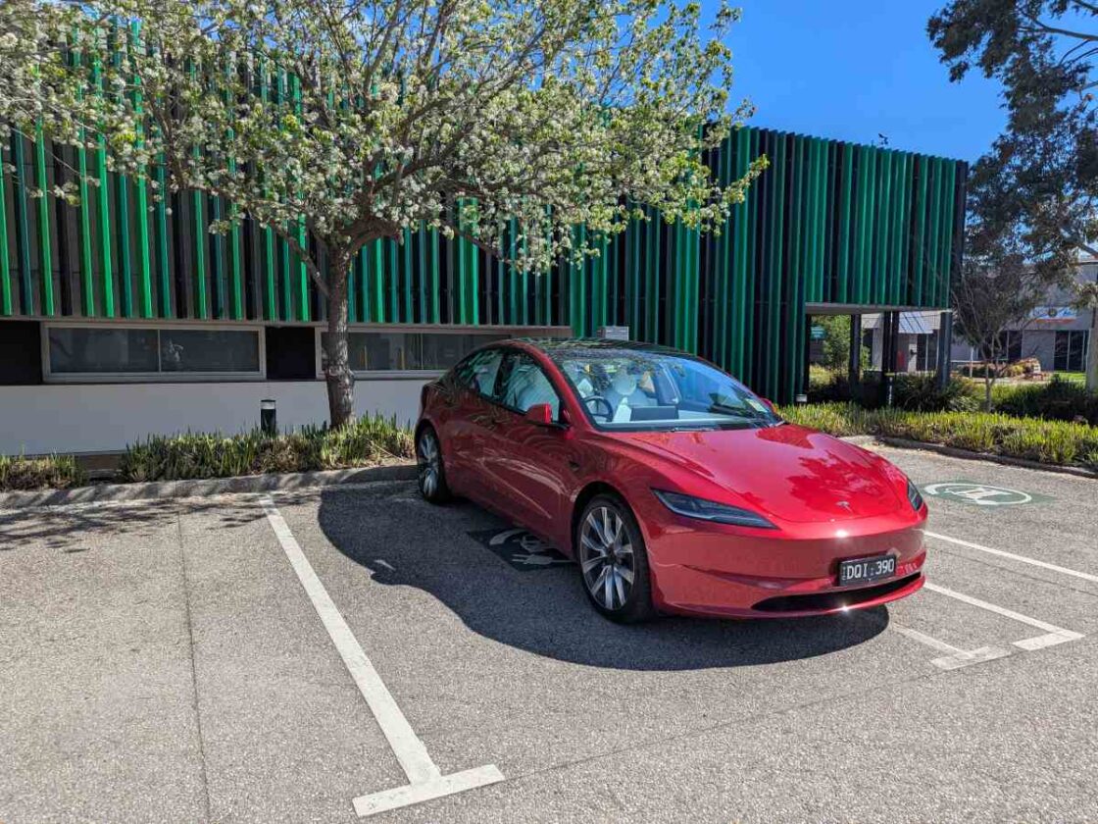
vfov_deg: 56.8
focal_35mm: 24
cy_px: 412
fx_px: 761
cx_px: 549
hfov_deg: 71.6
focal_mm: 6.81
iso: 47
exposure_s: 1/2137
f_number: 1.85
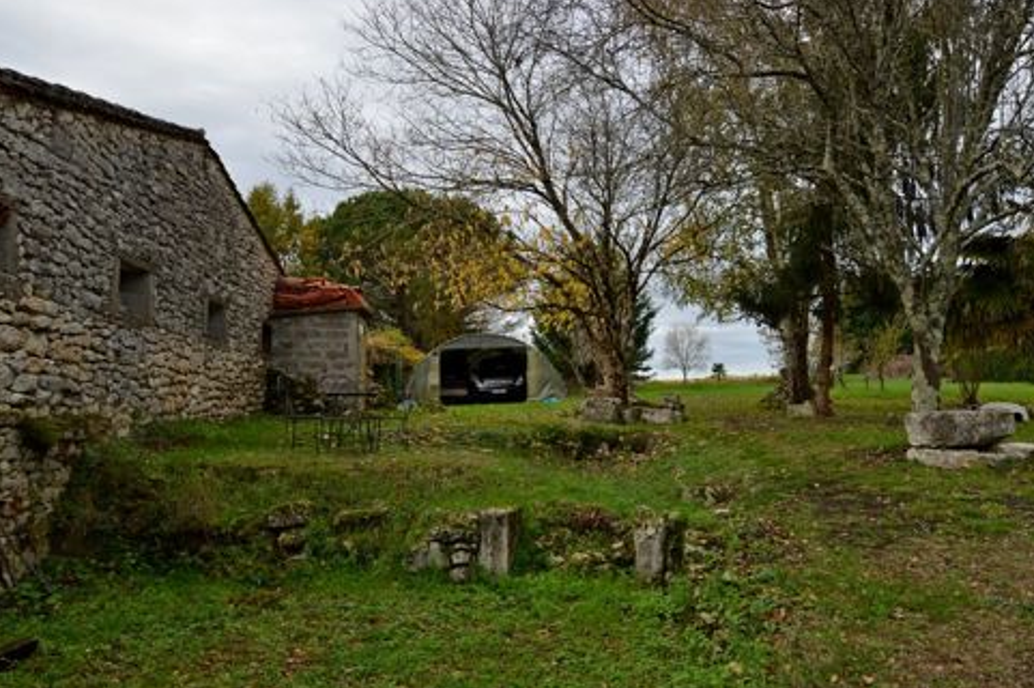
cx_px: 603
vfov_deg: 57.0
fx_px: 631
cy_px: 387
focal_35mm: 22
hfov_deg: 78.0
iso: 100
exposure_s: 1/160
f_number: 6.3
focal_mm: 10
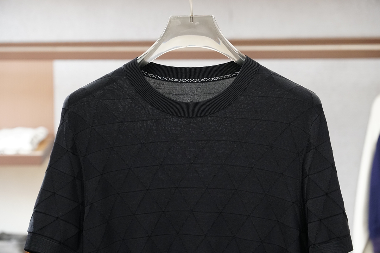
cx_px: 190
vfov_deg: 13.2
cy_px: 126
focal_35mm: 104
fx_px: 1092
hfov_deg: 19.7
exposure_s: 1/125
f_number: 4
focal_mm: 69
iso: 1600
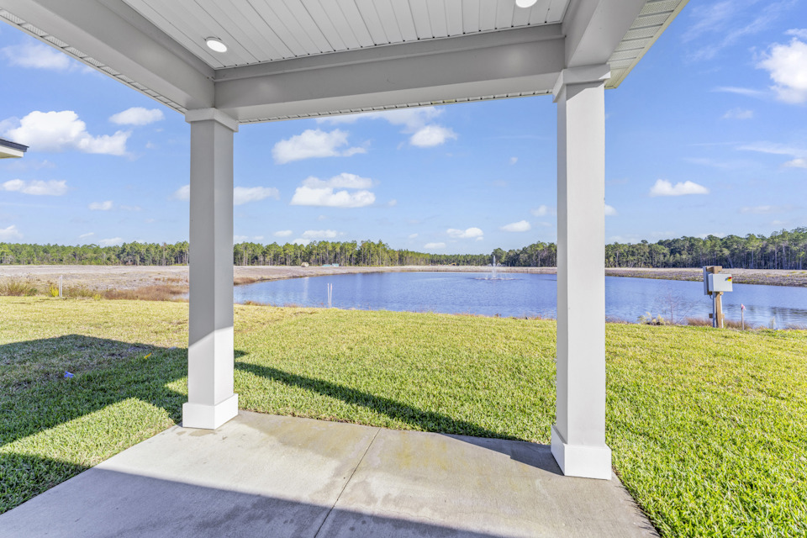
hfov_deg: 104.3
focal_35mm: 14
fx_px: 314
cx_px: 404
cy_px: 269
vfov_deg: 81.2
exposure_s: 1/250
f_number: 9
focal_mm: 14
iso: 320
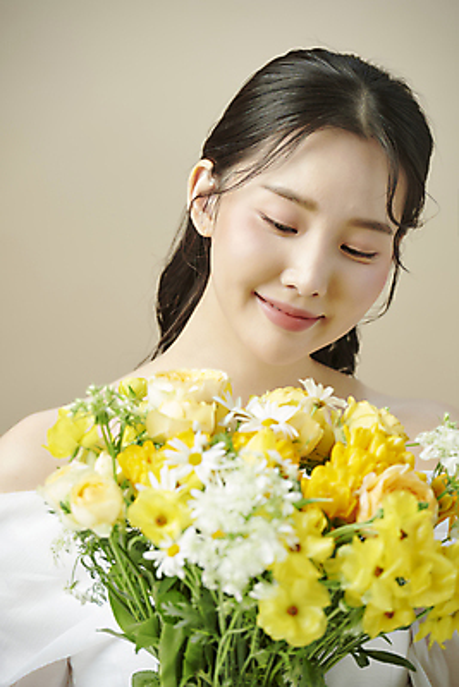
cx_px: 230
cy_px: 344
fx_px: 3821
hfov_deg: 6.9
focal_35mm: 200
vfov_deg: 10.3
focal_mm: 200
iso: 64
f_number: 5.6
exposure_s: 1/125
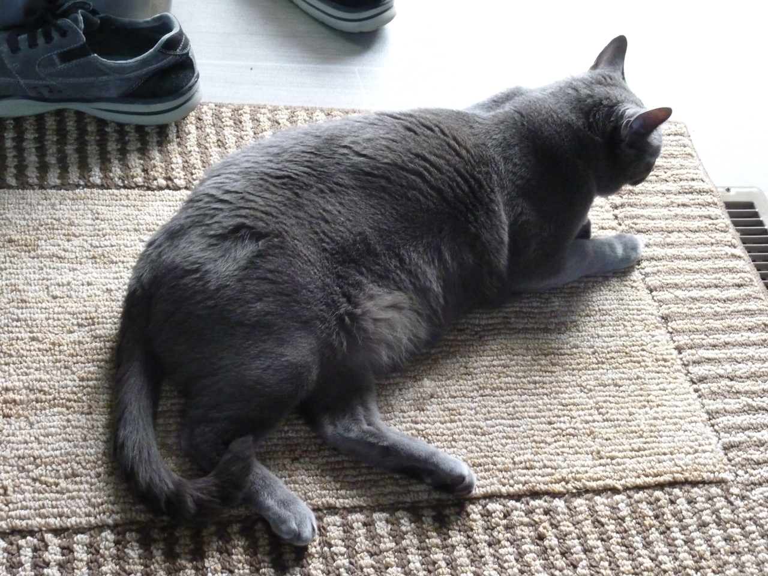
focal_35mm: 51
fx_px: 1131
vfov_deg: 28.6
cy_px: 288
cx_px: 384
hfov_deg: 37.5
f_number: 4.4
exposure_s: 1/15
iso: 800
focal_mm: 9.1
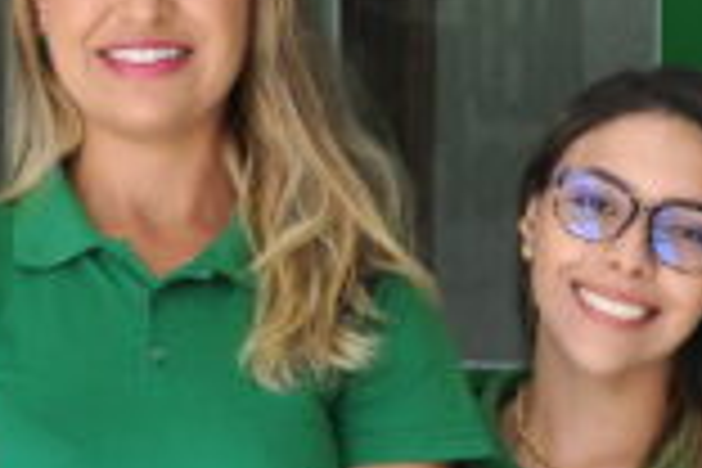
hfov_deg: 11.8
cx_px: 117
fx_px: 3373
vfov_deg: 7.9
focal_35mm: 173
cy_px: 400
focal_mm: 24
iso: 800
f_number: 5.6
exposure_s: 1/200
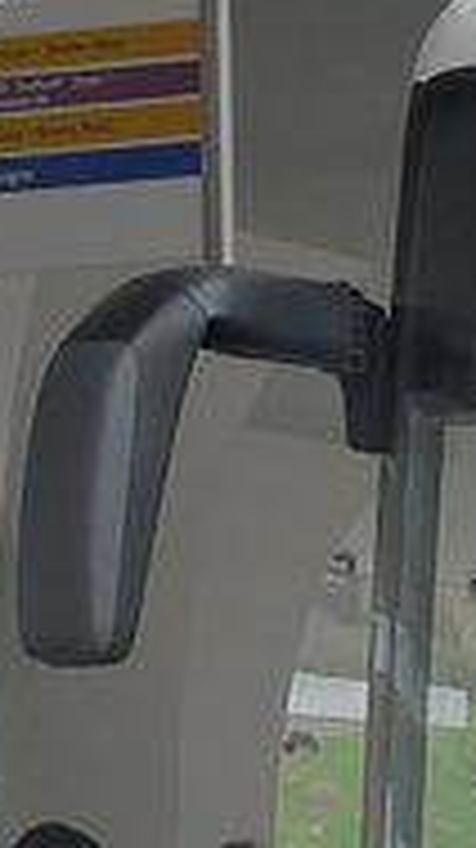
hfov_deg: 4.2
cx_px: 939
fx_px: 6387
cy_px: 678
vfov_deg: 7.6
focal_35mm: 284
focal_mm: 8.4
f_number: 3.5
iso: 160
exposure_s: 1/640
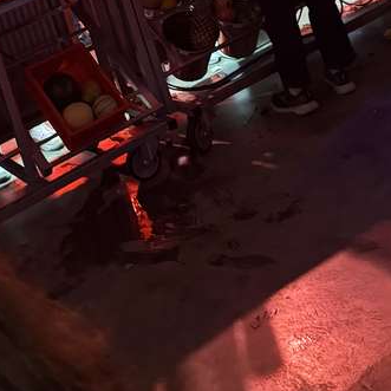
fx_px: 984
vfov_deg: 20.3
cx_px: 122
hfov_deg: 22.4
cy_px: -136
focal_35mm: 77
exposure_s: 1/25
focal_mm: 6.76
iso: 1000
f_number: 1.78
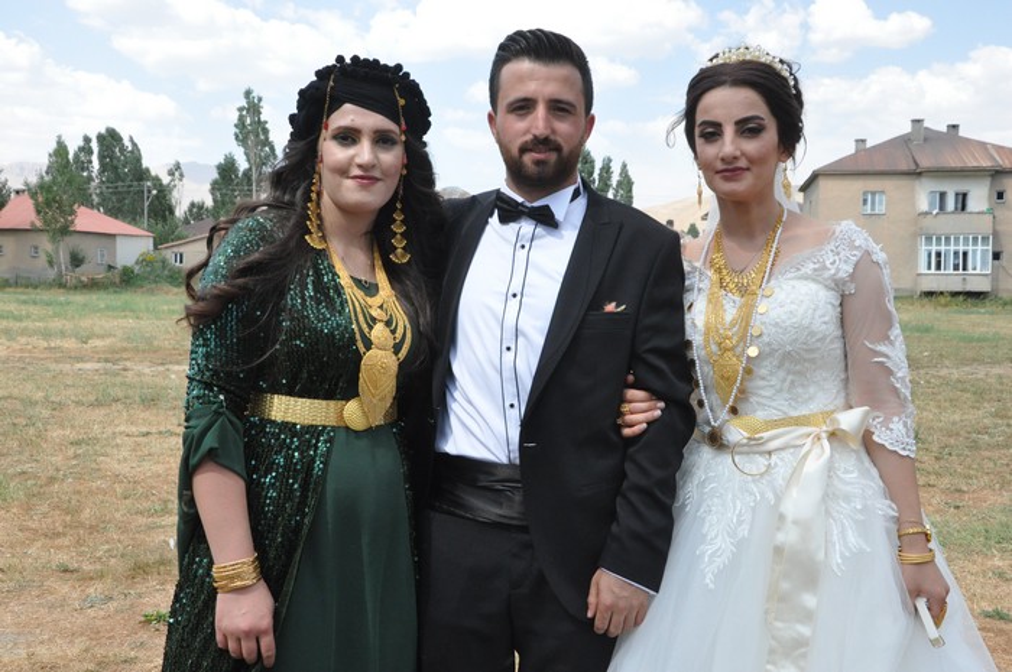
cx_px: 506
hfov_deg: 46.4
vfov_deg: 31.8
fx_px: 1179
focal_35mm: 42
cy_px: 336
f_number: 13
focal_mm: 28
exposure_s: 1/640
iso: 1250
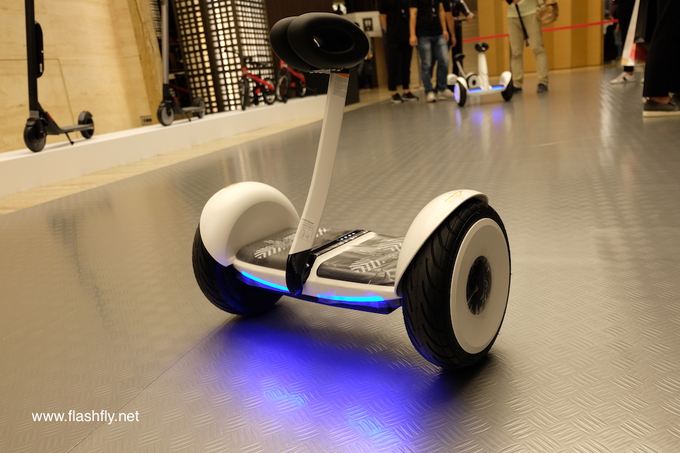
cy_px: 226
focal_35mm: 29
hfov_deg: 63.7
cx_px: 340
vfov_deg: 45.0
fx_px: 548
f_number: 3.8
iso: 800
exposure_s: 1/52
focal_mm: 19.2
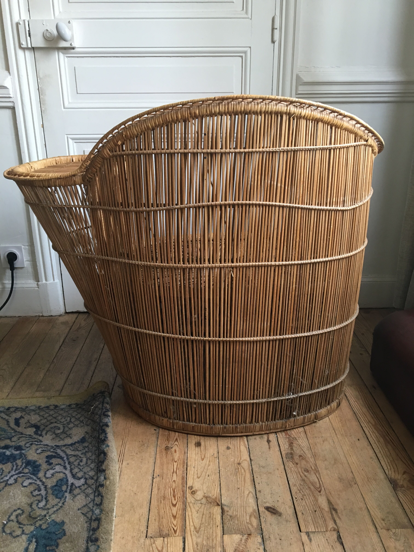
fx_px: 462
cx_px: 207
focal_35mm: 29
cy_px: 276
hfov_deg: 48.2
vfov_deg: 61.7
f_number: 2.2
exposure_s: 1/33
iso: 125
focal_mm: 4.15
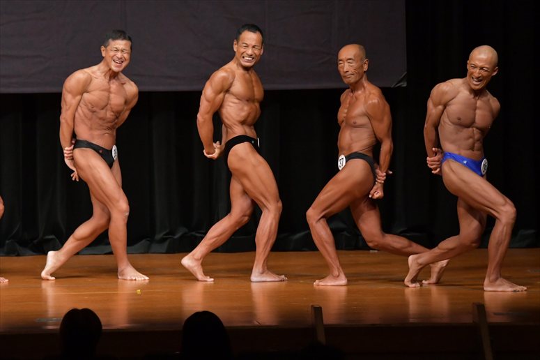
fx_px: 3823
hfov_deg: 8.1
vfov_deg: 5.4
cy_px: 180
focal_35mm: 255
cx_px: 270
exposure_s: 1/400
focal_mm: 170
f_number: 5.6
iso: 5000
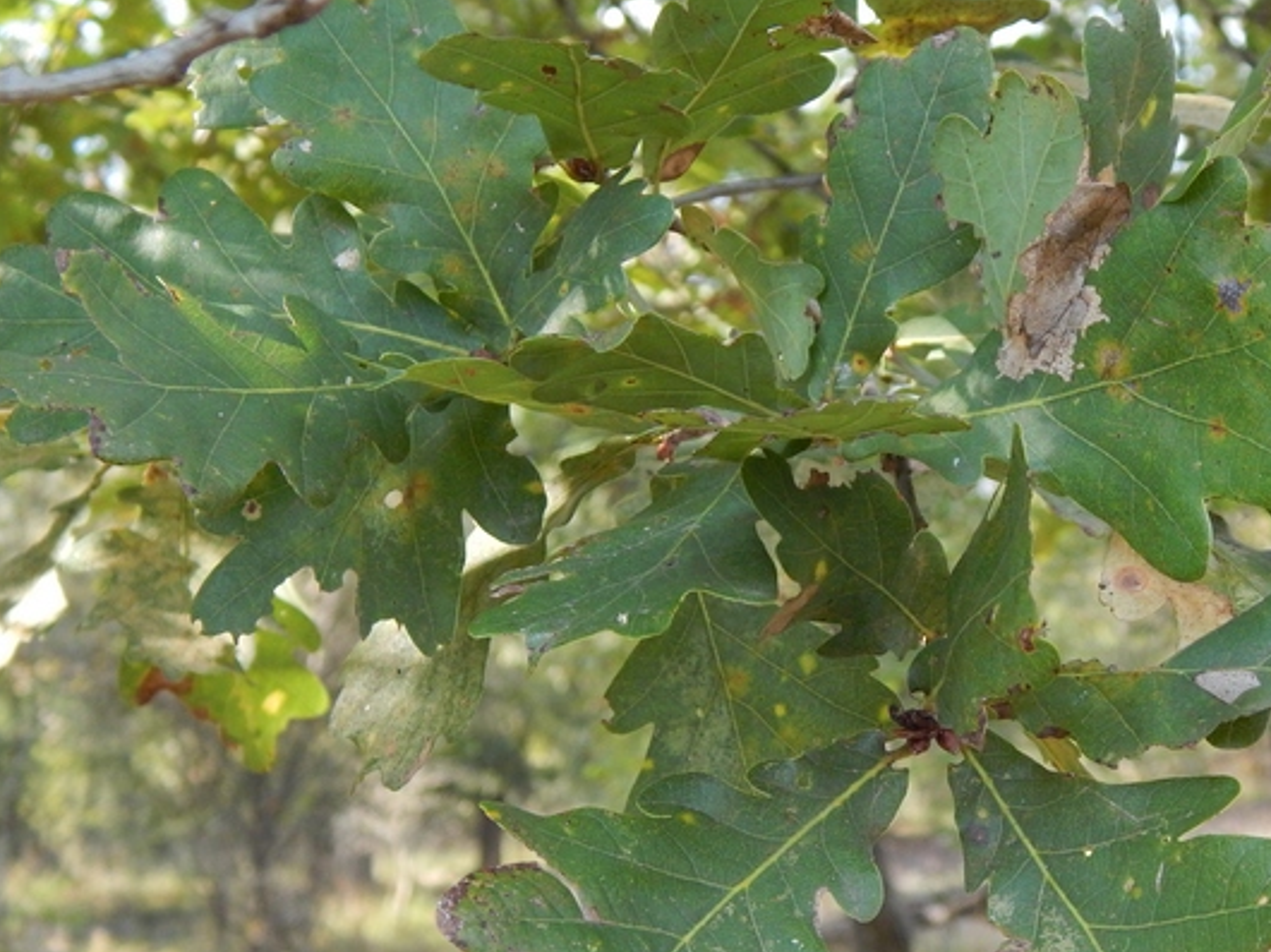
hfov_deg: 26.0
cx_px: 935
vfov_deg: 19.8
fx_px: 2716
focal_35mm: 74
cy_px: 671
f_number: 3.7
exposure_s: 1/250
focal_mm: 8.6
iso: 360
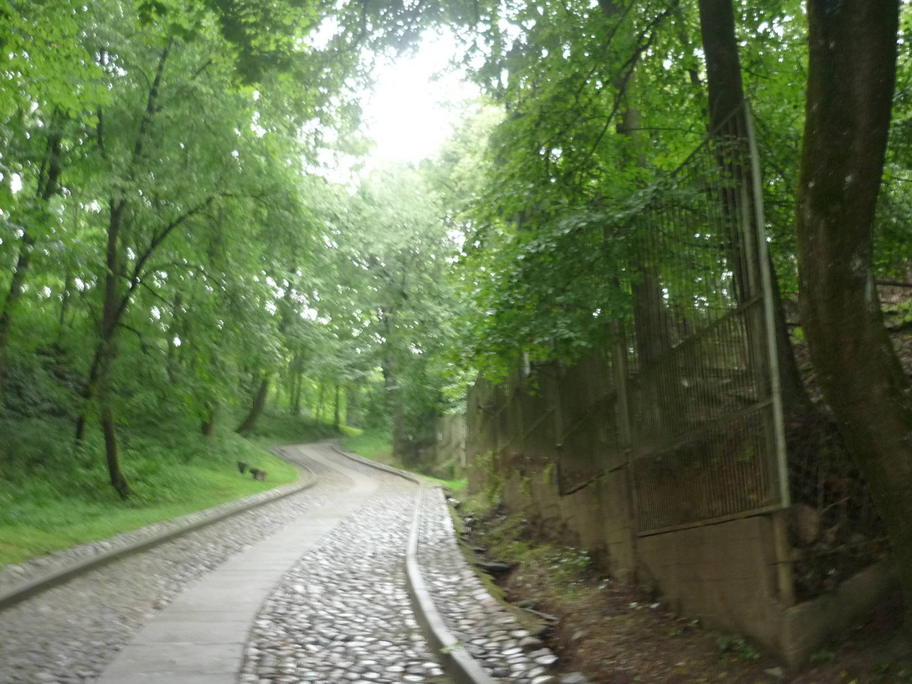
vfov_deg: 42.9
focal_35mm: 33
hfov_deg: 55.4
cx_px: 456
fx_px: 869
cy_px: 342
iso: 250
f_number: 2.8
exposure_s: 1/8
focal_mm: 5.5
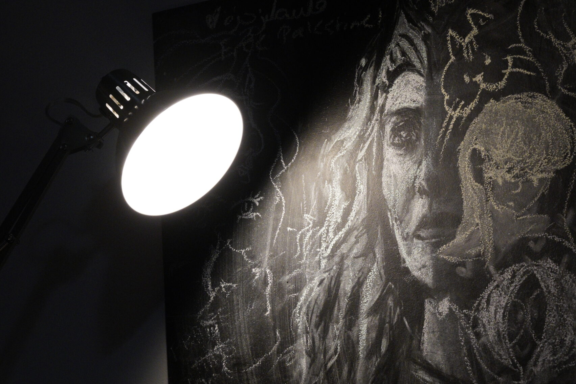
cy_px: 246
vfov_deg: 7.8
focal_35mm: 176
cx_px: 289
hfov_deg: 11.7
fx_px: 2816
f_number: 10
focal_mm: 117
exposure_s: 1/100
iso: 4000
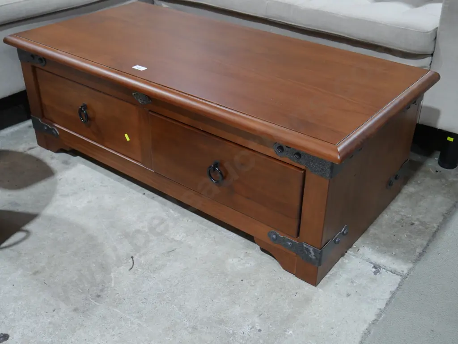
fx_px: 529
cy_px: 172
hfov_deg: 46.8
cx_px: 229
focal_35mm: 40
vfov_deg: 36.0
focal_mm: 20
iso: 800
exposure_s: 1/60
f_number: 4.4
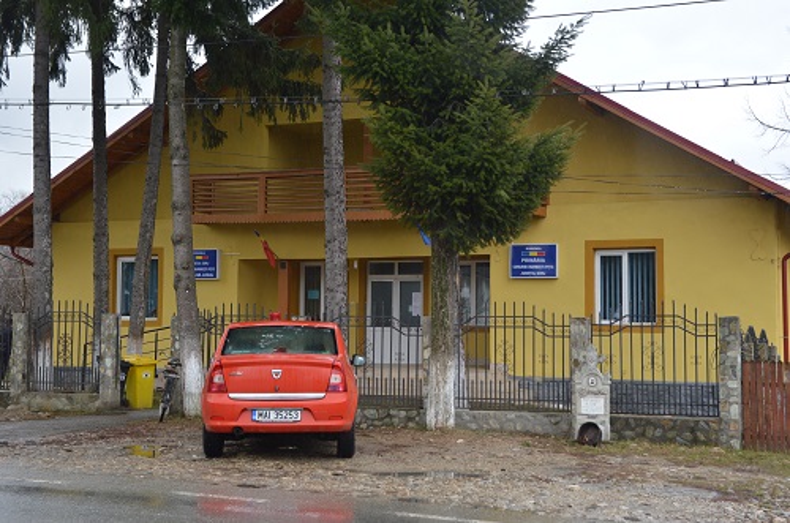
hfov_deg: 36.9
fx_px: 1182
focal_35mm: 54
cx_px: 395
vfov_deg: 24.9
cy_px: 262
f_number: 5.6
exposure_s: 1/125
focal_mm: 36
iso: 200
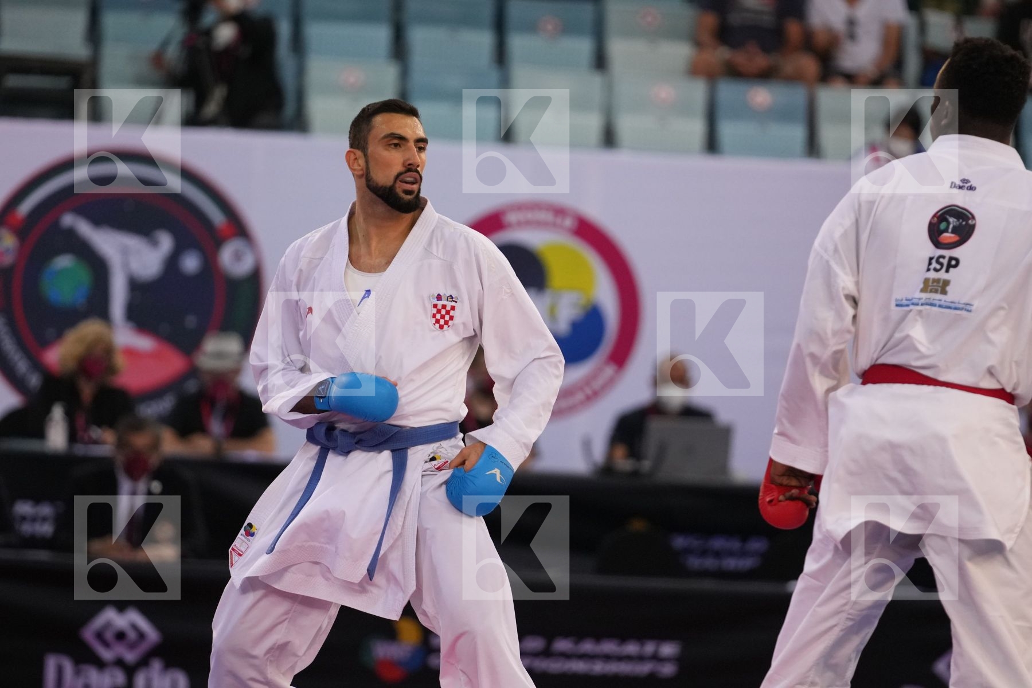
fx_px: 8599
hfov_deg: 6.9
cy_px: 344
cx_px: 516
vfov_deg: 4.6
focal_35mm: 300
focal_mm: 200
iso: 2000
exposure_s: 1/1000
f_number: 2.8
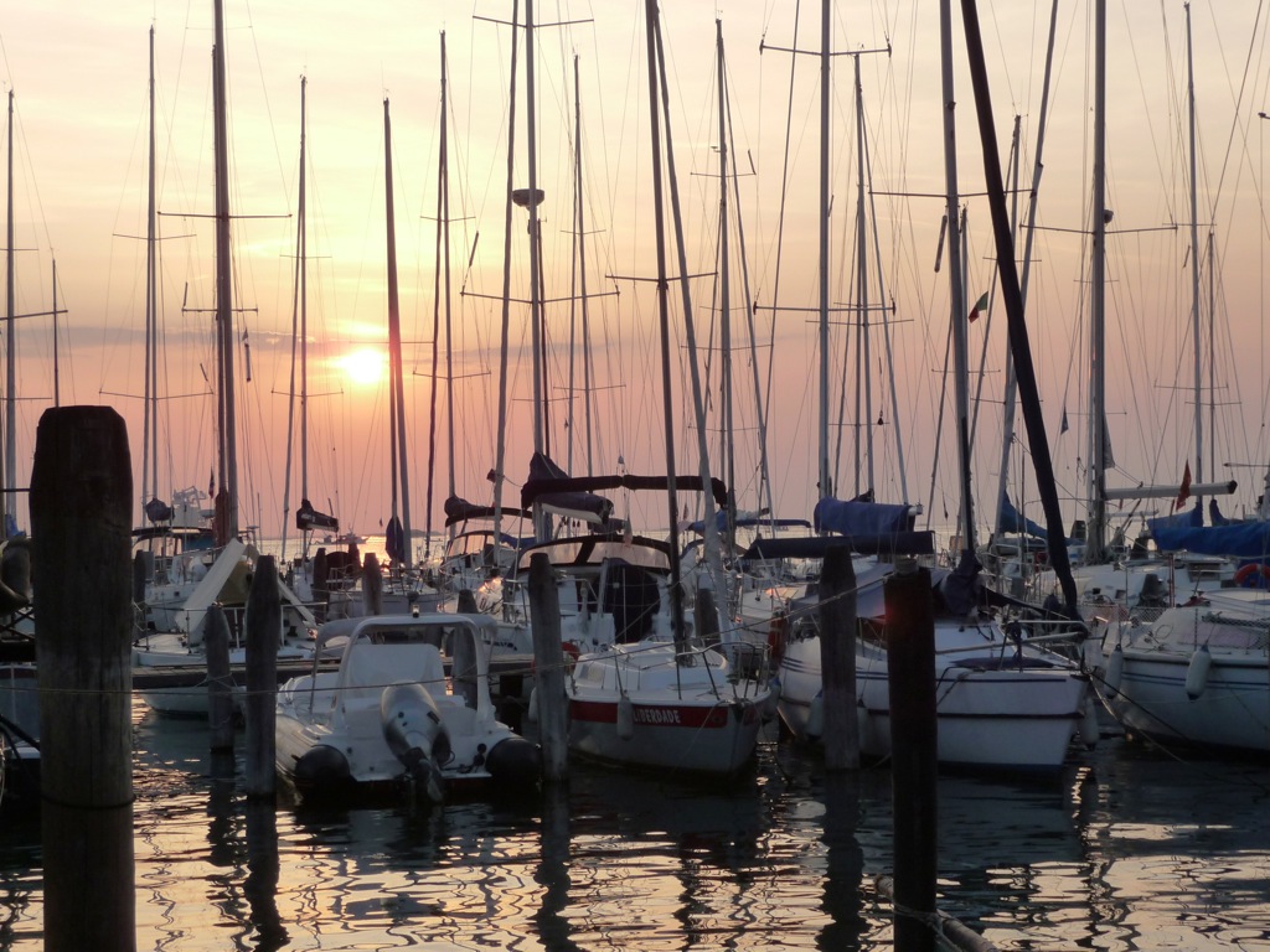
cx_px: 635
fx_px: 2642
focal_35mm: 72
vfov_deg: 20.4
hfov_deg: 27.0
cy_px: 476
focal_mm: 12.2
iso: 160
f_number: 4.6
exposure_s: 1/320
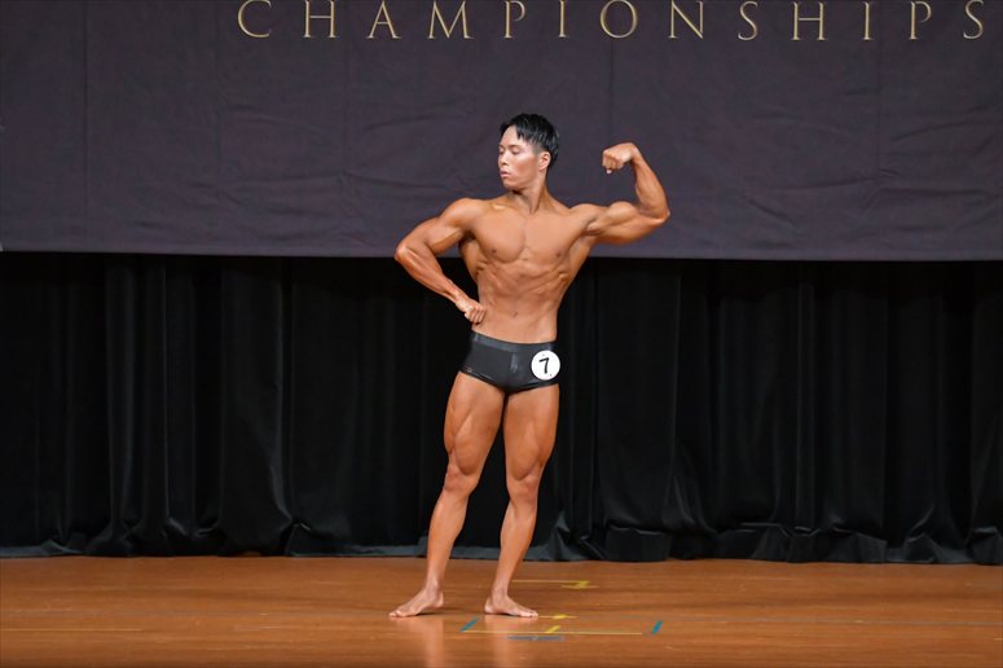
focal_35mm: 255
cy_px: 334
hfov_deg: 8.1
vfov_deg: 5.4
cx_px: 502
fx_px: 7101
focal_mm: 170
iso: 5000
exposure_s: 1/400
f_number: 5.6
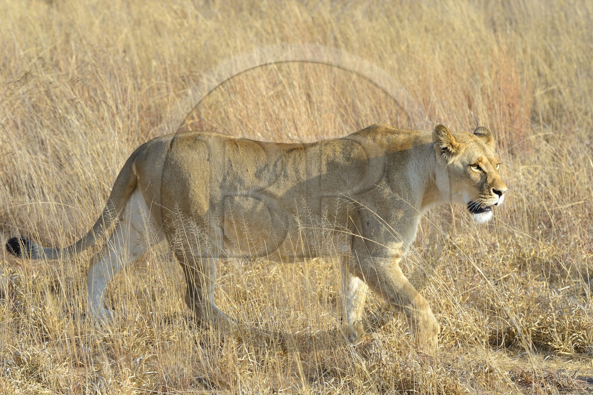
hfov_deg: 12.5
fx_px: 2717
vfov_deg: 8.3
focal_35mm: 165
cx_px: 296
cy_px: 198
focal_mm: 165
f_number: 7.1
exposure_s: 1/640
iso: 400
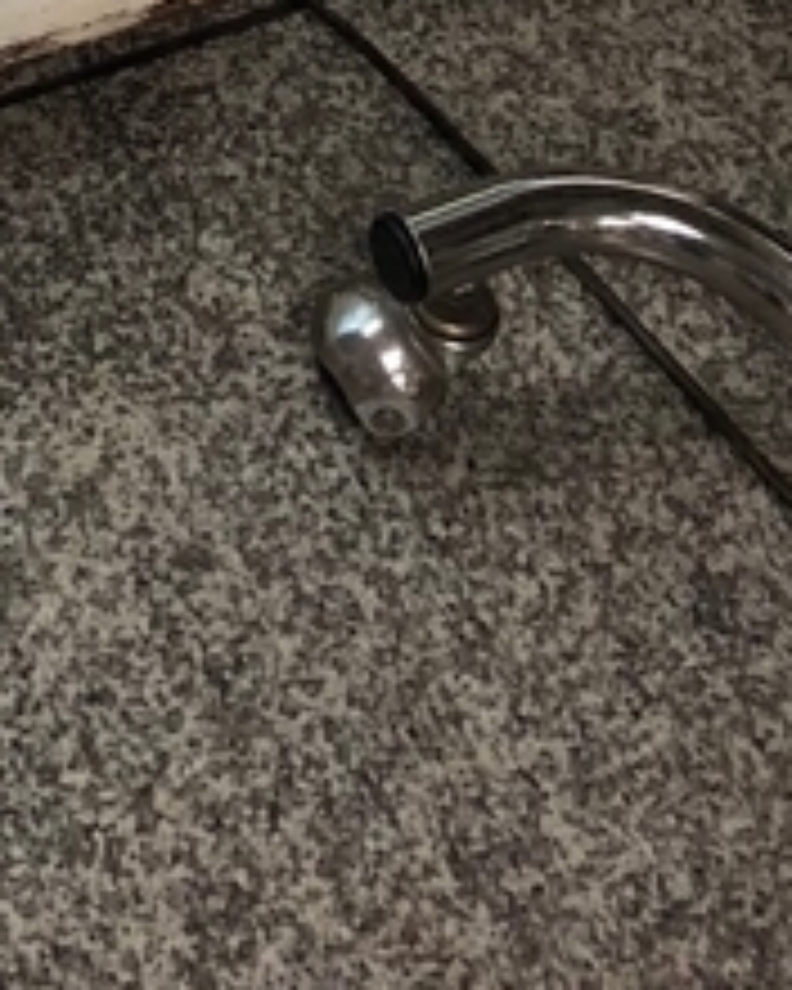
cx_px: -446
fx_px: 3721
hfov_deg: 11.6
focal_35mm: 127
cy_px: -1300
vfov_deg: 12.3
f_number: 1.8
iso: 32
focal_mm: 4
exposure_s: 1/30
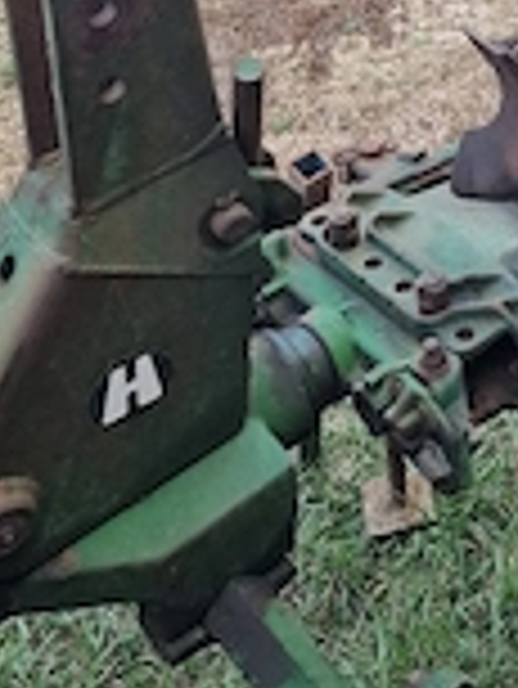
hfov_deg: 22.4
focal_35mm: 60
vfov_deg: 29.7
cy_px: -22
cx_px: 631
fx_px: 1195
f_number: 1.8
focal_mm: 6.4
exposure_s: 1/182
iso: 64
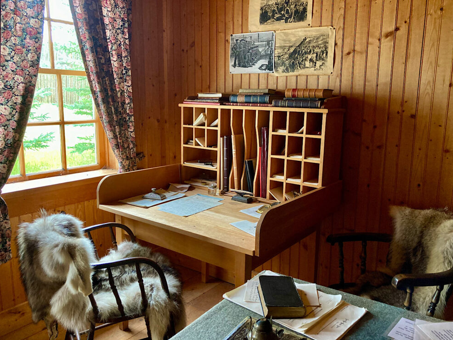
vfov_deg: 48.2
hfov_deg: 61.7
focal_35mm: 29
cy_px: 167
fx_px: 380
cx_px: 228
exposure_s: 1/60
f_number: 1.8
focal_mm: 3.99
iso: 250
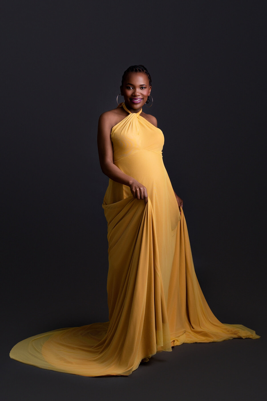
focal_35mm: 45
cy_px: 200
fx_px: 501
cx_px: 134
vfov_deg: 43.6
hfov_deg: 29.8
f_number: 10
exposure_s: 1/160
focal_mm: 45
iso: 200
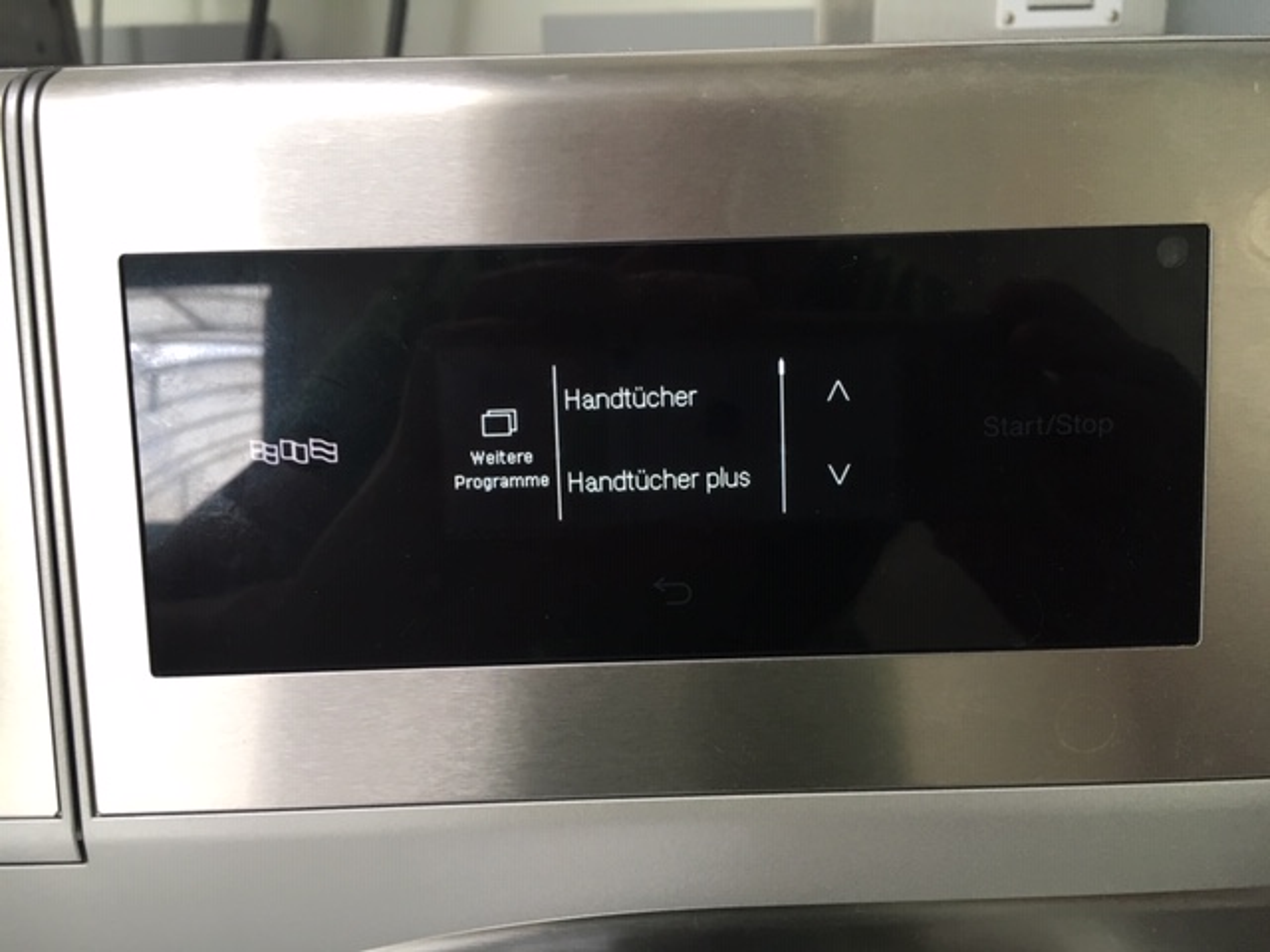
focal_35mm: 29
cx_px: 635
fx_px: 1064
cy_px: 476
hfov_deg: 61.7
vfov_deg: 48.2
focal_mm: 4.15
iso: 50
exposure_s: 1/33
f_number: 2.2
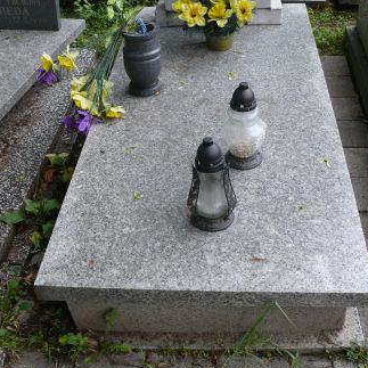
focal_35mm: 46
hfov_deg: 36.8
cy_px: 163
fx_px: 553
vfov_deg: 36.7
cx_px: 183
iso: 100
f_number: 2.8
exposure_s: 1/80
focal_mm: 7.4
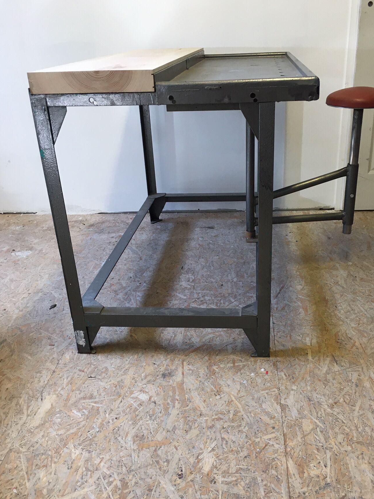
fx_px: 490
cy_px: 278
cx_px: 213
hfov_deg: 41.7
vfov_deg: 53.8
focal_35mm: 34
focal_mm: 4.15
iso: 40
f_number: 2.2
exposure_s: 1/33
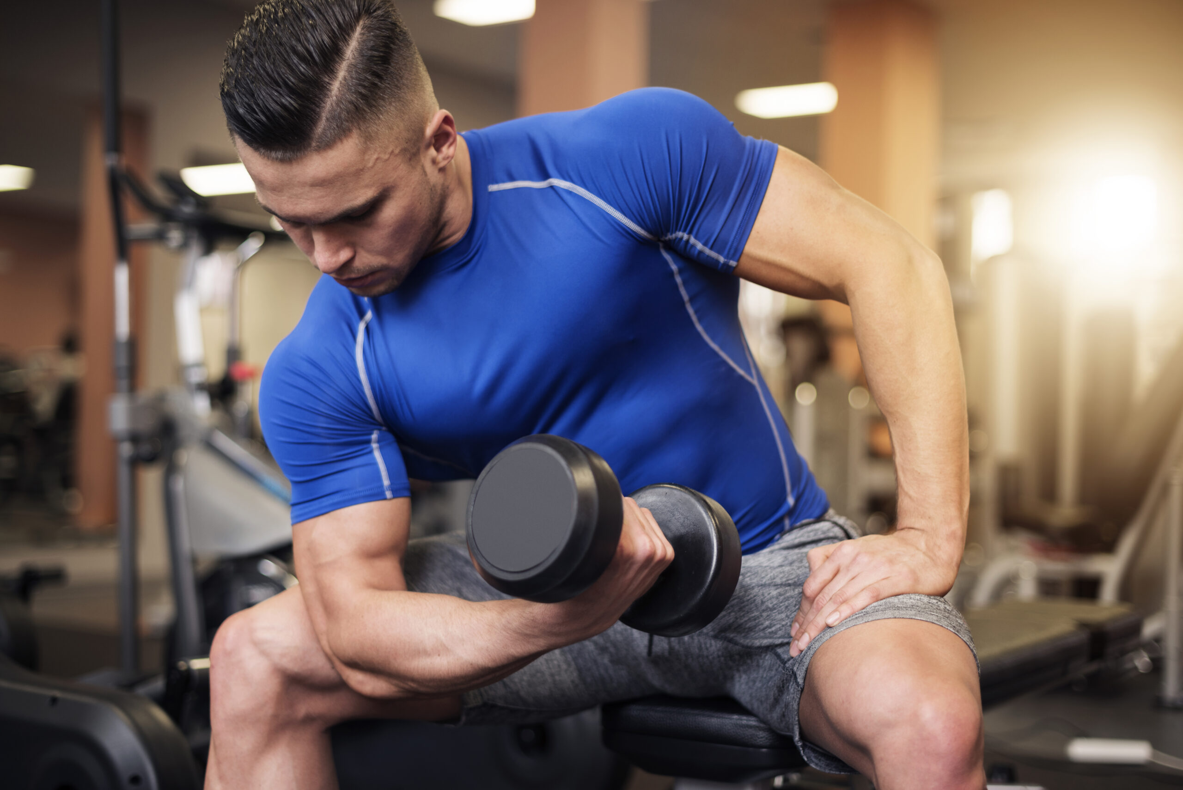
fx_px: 1644
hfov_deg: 39.6
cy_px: 395
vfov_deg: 27.0
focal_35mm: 50
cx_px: 592
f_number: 2
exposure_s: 1/125
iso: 160
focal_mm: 50
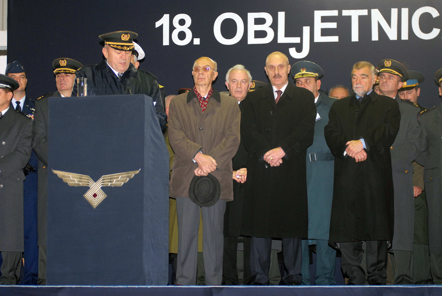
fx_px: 1475
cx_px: 221
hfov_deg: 17.0
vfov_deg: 11.5
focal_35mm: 120
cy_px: 148
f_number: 2.8
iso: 400
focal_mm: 80
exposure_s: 1/60
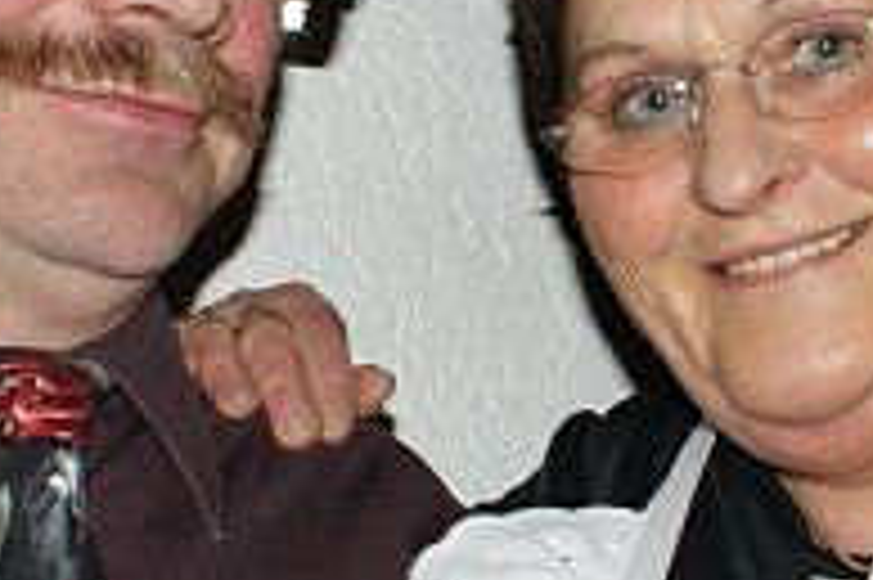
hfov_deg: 20.0
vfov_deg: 13.4
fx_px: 2471
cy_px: 326
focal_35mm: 102
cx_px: 486
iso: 400
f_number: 5.6
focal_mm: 22
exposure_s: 1/60
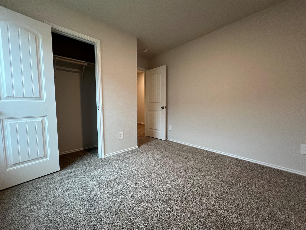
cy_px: 115
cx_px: 153
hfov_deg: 106.2
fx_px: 115
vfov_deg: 89.9
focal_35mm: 13
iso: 200
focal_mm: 1.57
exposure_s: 1/60
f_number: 1.8
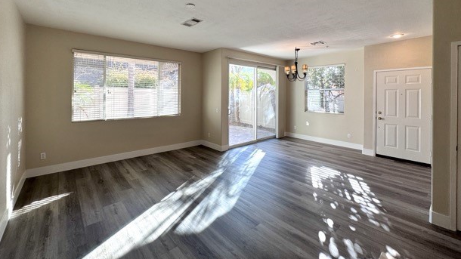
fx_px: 196
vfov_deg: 65.9
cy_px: 95
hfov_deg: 99.3
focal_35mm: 16
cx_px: 221
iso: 64
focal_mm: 2.22
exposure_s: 1/120
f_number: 2.2
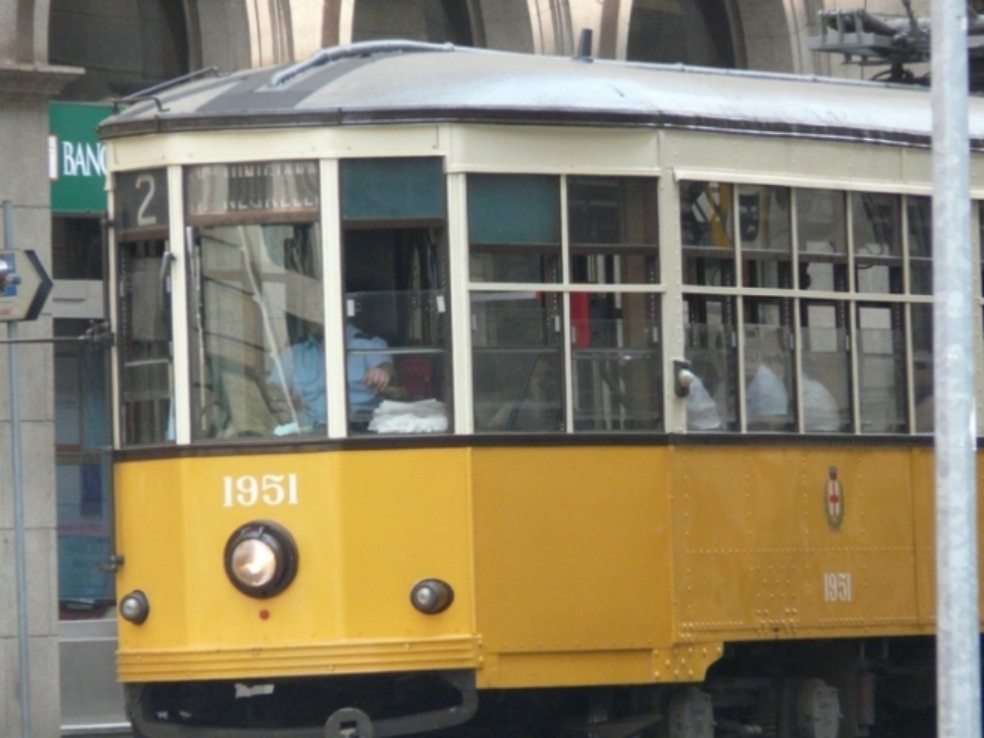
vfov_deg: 3.3
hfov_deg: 4.4
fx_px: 12763
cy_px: 369
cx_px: 492
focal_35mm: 449
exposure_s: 1/400
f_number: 4
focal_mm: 73.7
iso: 400
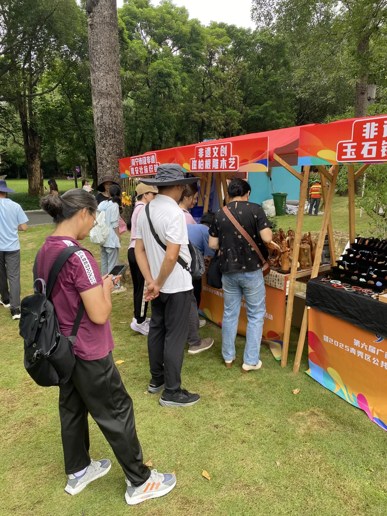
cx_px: 194
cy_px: 258
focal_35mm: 26
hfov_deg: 53.1
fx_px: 388
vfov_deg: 67.3
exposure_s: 1/481
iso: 32
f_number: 1.8
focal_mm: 4.25
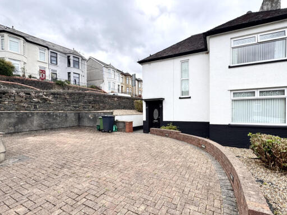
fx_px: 133
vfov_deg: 77.9
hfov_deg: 94.2
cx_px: 159
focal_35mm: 16
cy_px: 116
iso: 40
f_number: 2.2
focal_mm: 2.22
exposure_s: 1/713
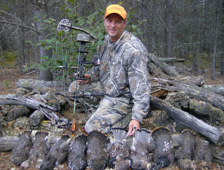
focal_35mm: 36
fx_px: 234
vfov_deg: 40.0
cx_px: 112
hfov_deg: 51.1
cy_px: 85
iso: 177
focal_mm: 6
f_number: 2.8
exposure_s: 1/64
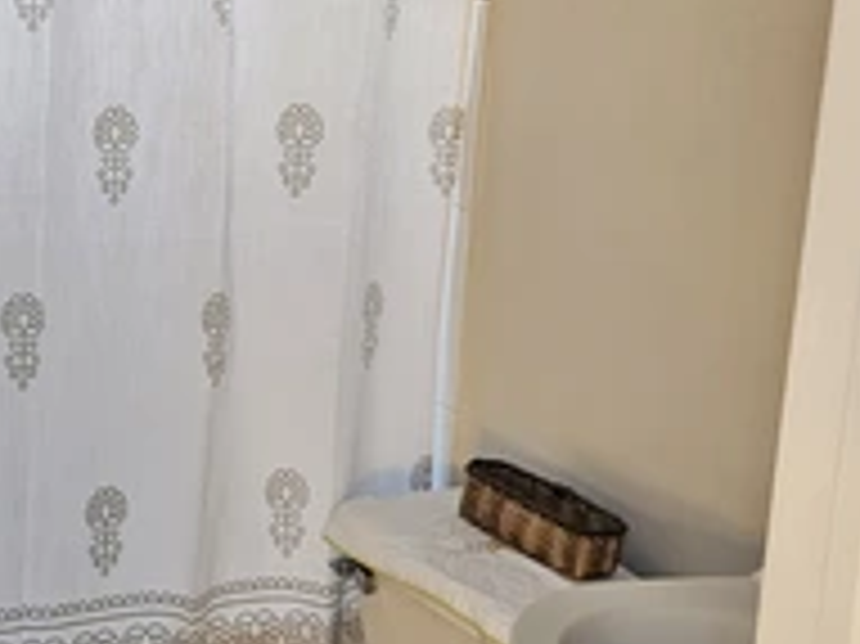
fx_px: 1316
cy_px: 306
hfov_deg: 35.4
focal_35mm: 53
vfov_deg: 27.5
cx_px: 216
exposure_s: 1/190
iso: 200
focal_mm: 5.4
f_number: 1.8
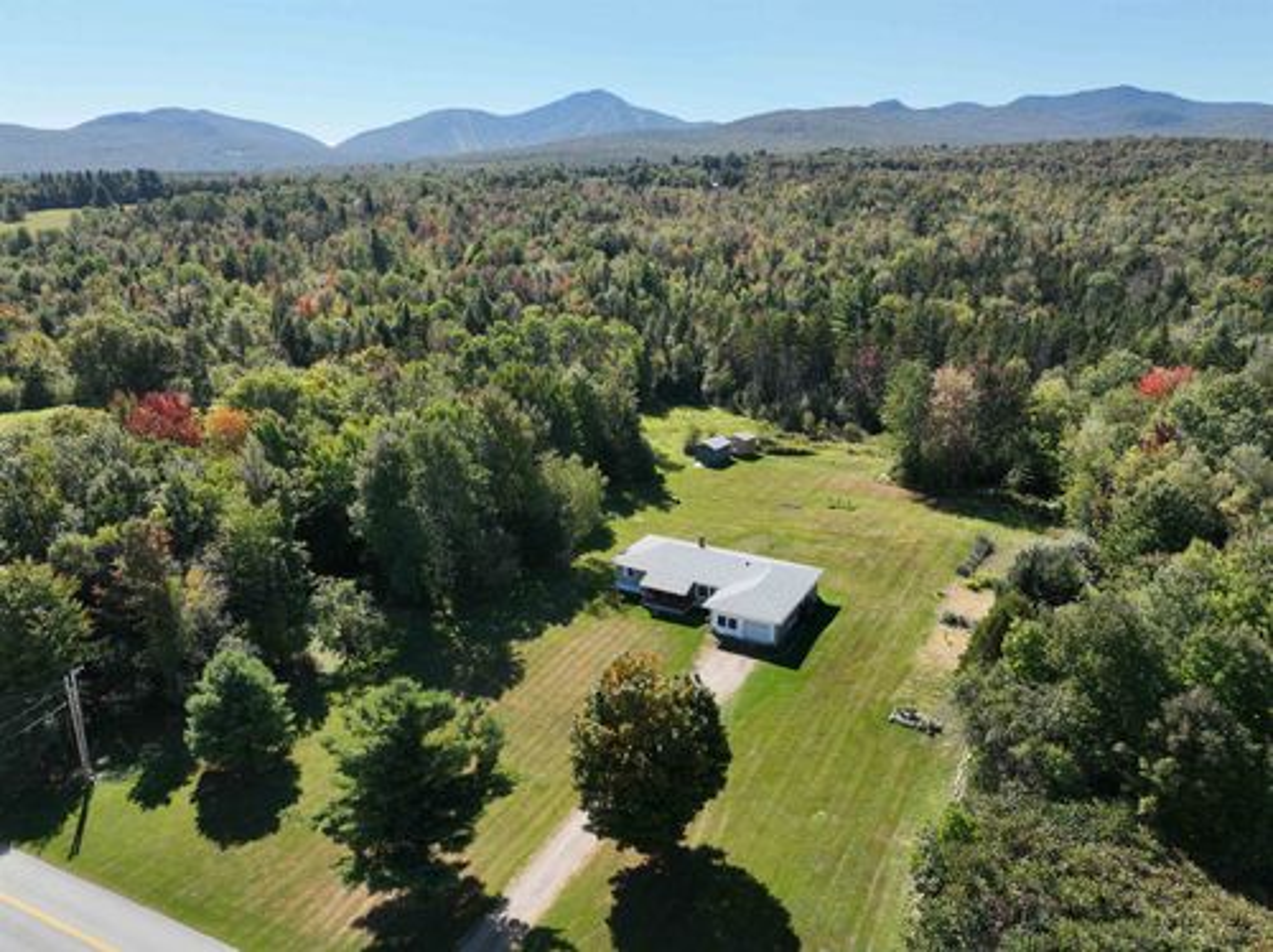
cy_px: 476
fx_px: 882
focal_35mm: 24
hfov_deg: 71.6
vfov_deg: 56.7
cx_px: 636
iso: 280
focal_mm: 12.29
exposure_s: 1/2500
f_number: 2.8
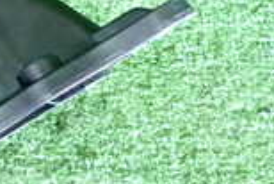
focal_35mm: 101
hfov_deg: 17.4
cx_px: -178
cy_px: -86
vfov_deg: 12.9
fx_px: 769
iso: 320
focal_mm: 4.5
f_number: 2
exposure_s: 1/30
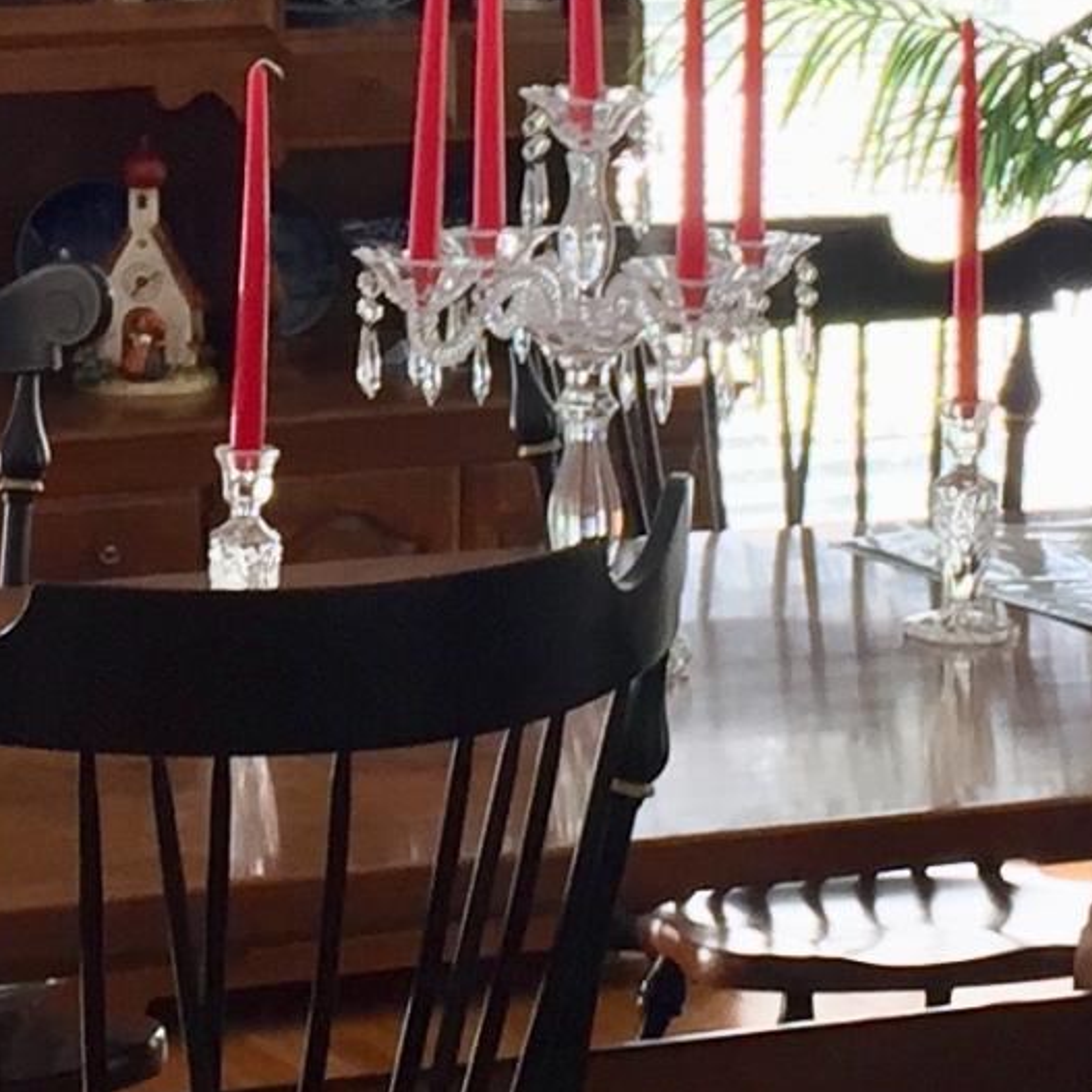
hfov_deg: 11.9
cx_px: 104
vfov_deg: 11.8
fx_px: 5211
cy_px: -4
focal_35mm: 146
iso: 64
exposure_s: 1/30
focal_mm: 4.15
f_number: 2.2
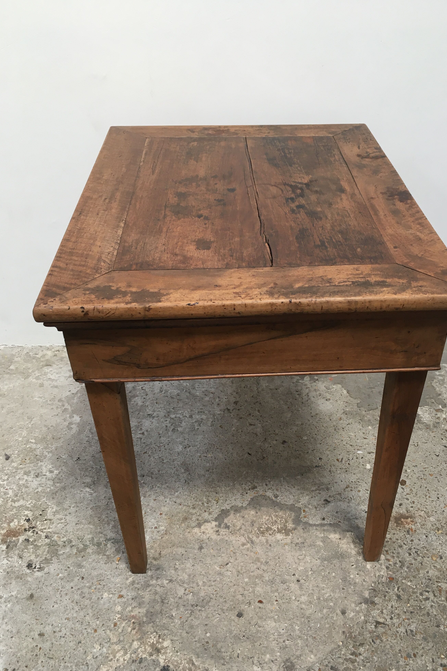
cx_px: 251
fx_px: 577
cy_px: 342
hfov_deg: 42.2
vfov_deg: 60.3
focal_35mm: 31
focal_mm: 4.15
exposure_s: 1/33
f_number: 2.2
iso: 64
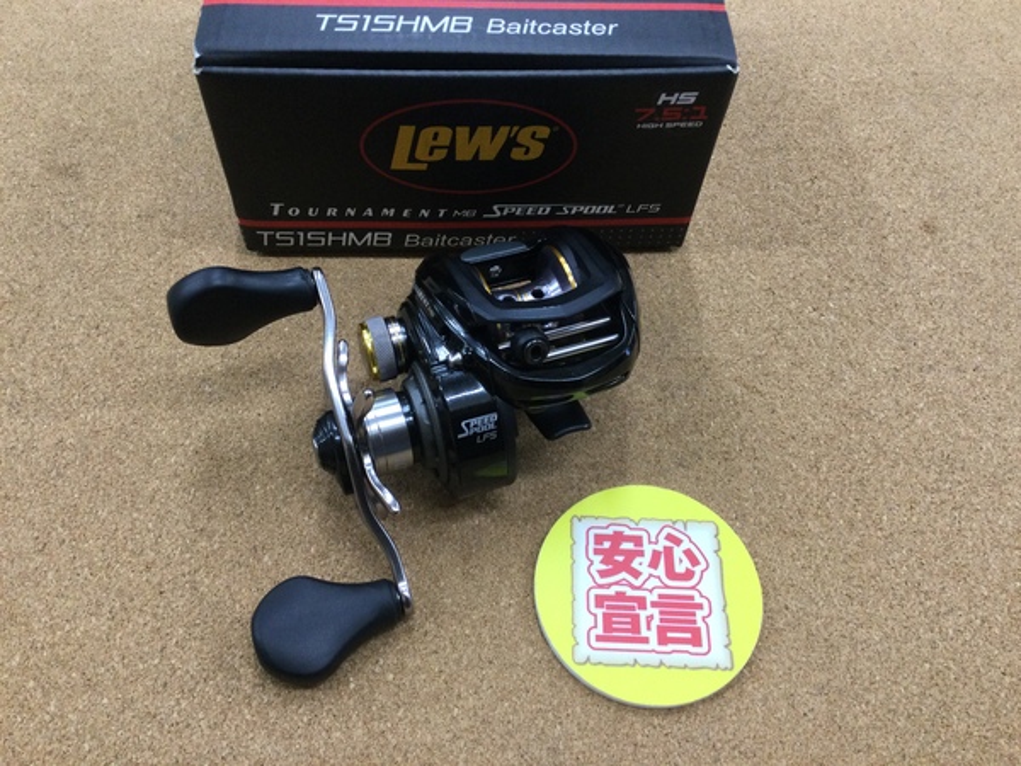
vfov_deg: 45.4
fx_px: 914
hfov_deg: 58.4
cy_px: 383
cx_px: 510
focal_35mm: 31
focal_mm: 3.3
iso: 50
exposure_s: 1/30
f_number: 2.4
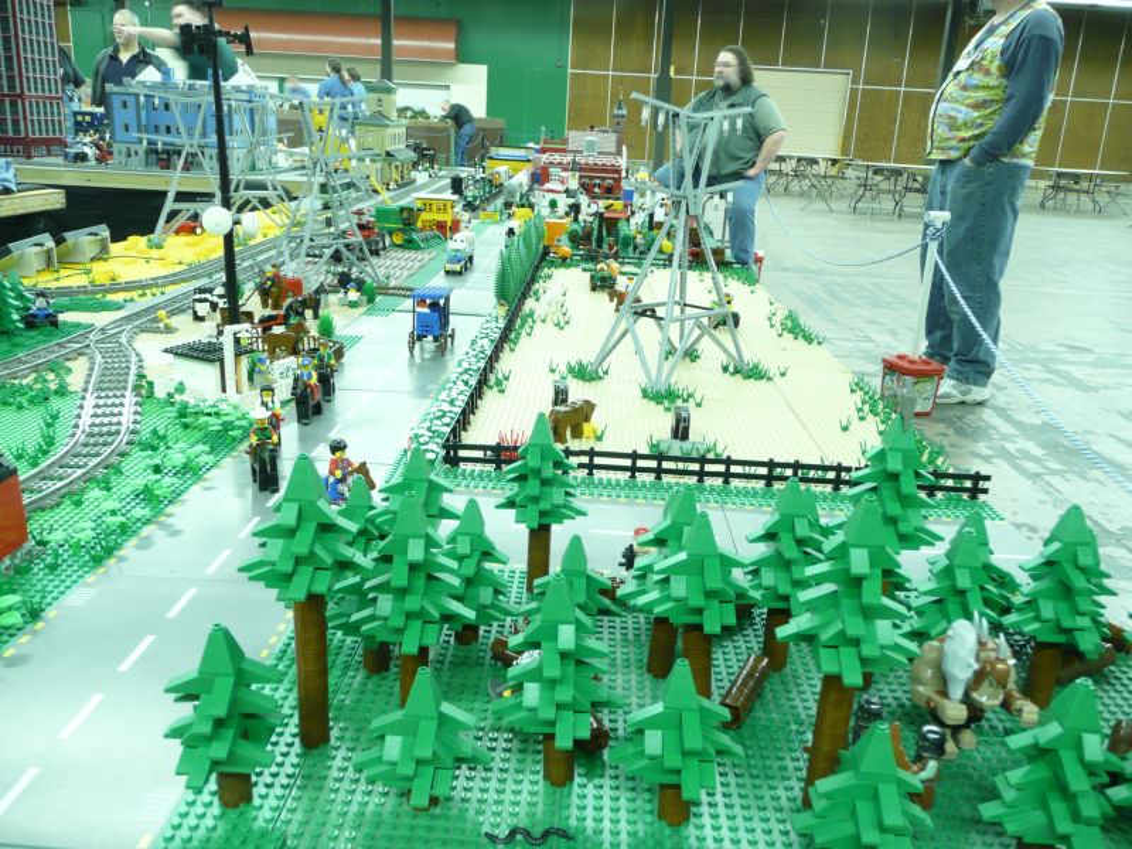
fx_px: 916
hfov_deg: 63.4
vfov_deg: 49.7
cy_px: 424
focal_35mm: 28
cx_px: 566
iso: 200
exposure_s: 1/3.2
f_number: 3.3
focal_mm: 4.6
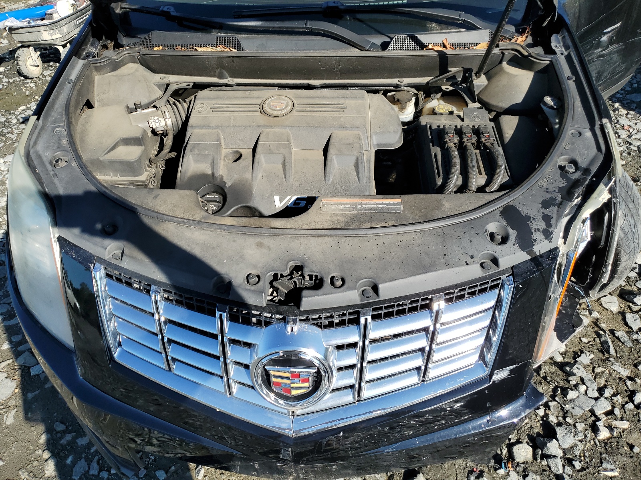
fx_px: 481
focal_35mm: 26
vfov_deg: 53.1
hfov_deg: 67.3
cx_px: 320
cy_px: 240
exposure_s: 1/2000
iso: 50
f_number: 1.5
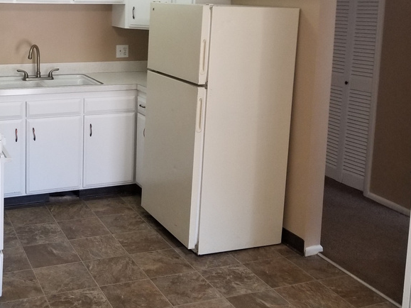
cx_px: 109
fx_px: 546
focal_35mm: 46
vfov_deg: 30.9
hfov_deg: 40.2
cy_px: 73
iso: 200
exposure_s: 1/60
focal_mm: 4.25
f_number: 1.7
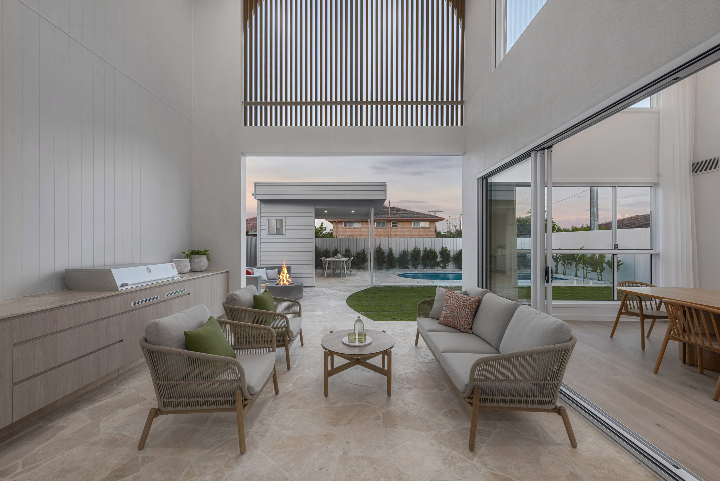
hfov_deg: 100.4
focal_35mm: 15
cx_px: 360
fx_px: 300
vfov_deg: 77.4
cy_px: 240
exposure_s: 1/20
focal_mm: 15
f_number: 8
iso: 400
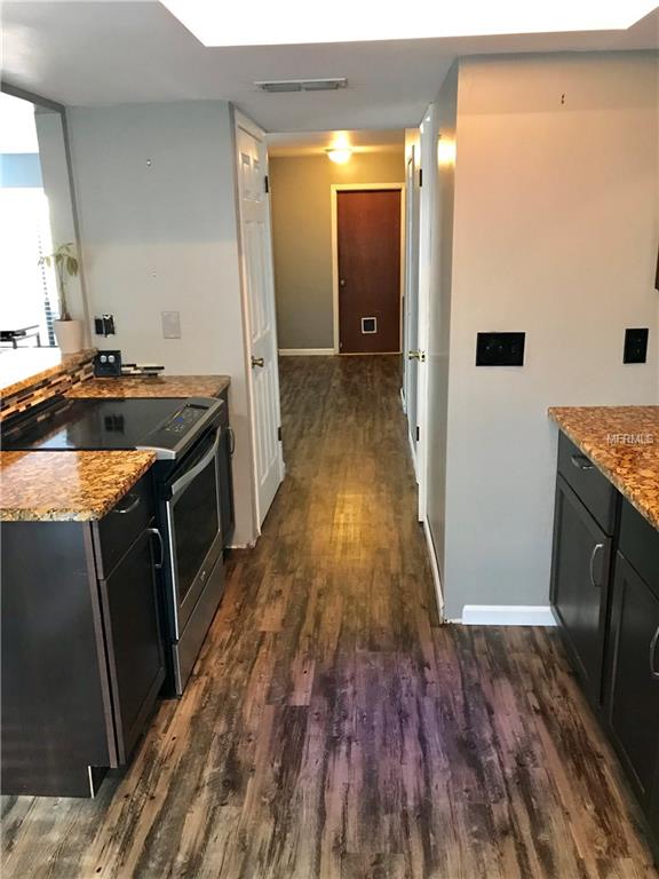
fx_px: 711
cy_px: 440
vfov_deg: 63.4
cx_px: 330
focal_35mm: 28
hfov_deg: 49.7
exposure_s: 1/15
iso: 80
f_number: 1.8
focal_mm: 3.99
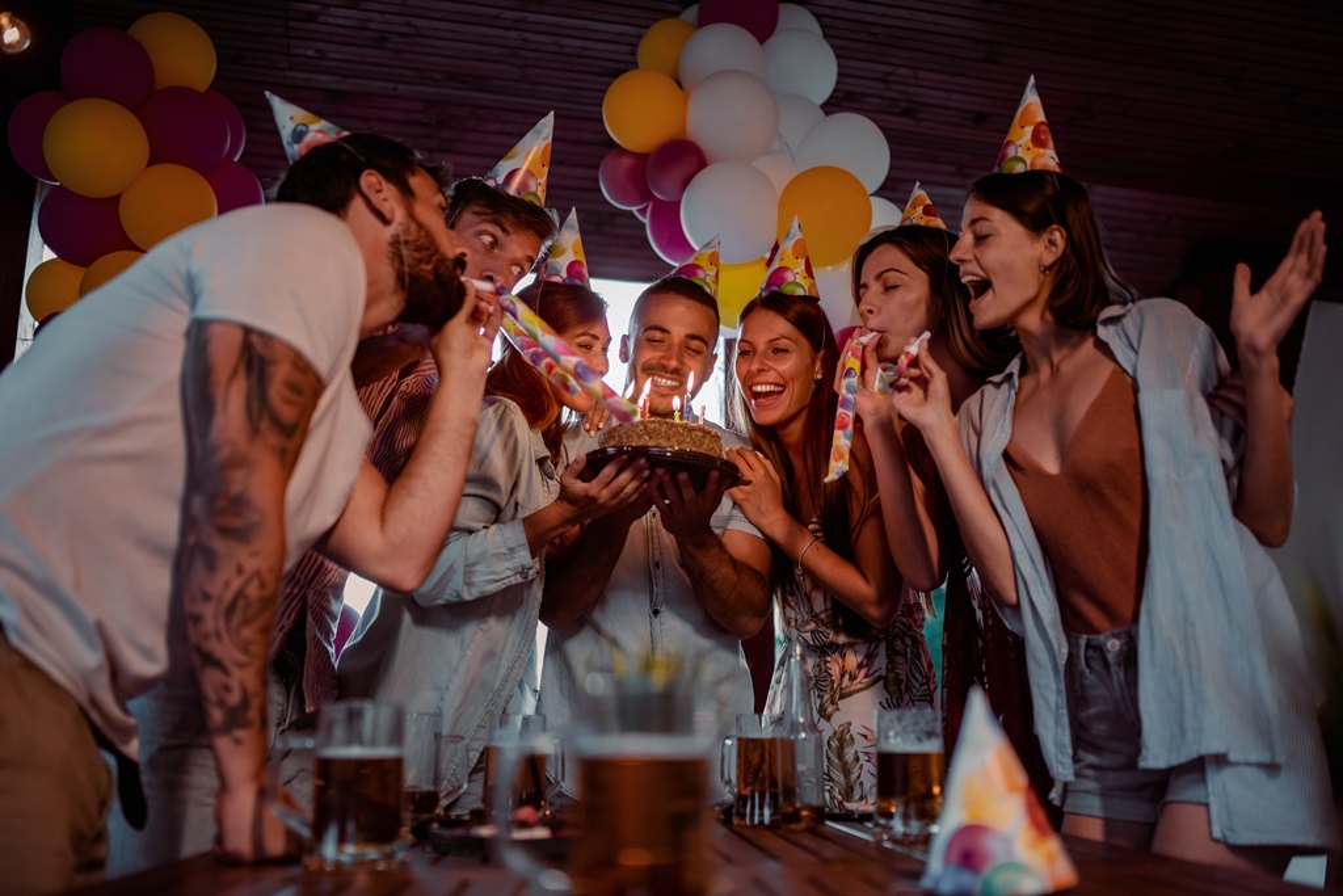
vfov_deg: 37.9
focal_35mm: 35
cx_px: 672
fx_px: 1306
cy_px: 448
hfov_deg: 54.4
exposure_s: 1/200
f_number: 1.8
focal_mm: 35
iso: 500
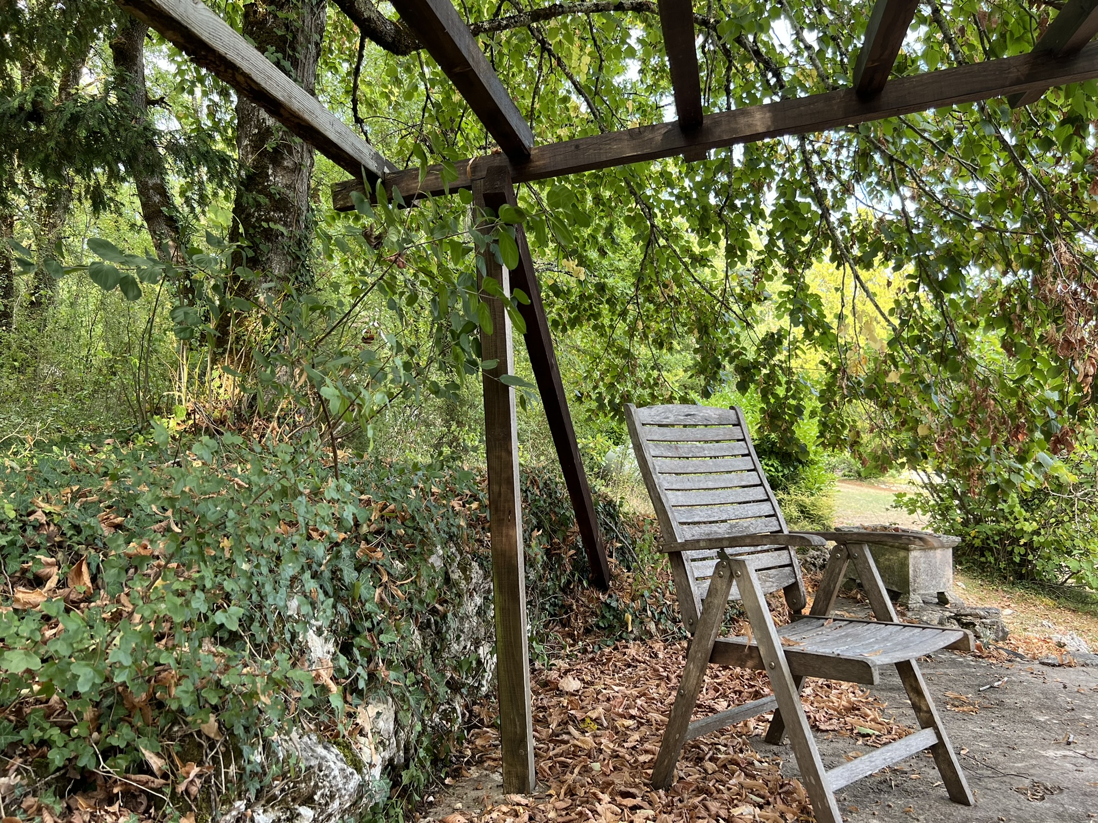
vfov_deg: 53.1
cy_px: 412
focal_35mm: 26
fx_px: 825
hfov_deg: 67.3
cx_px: 549
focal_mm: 5.7
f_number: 1.5
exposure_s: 1/121
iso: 100
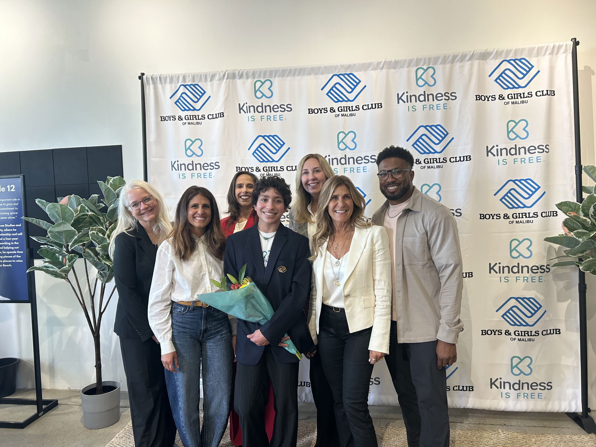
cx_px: 298
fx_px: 448
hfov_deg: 67.3
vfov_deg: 53.1
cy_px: 224
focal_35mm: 26
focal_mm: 5.7
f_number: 1.5
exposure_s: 1/120
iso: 80
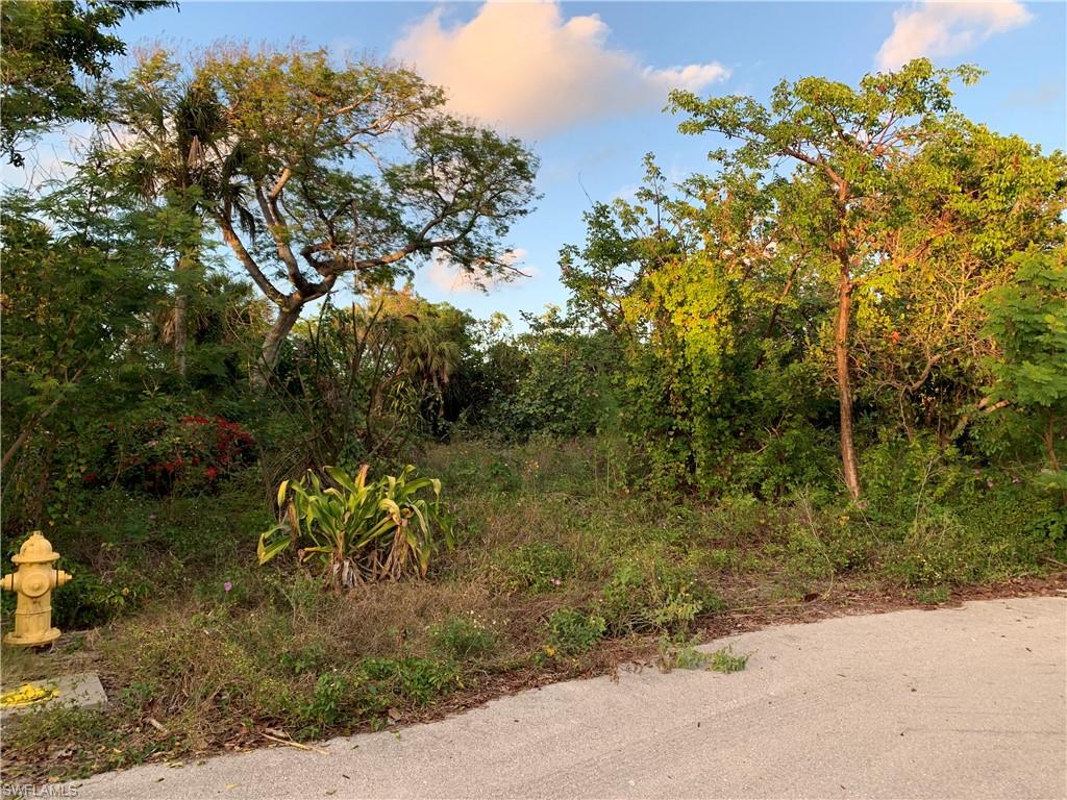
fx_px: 801
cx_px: 534
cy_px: 400
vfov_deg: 53.1
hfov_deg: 67.3
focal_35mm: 26
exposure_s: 1/278
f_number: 1.8
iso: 25
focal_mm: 4.25
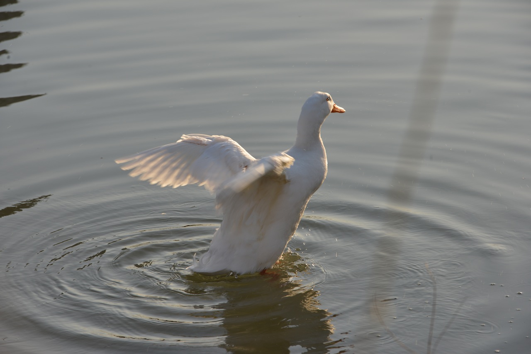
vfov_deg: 6.9
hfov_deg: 10.3
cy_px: 177
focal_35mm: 200
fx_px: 2950
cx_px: 266
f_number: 9
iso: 200
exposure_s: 1/200
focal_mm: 200
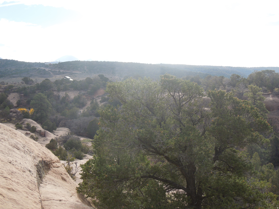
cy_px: 104
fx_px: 387
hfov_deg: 39.7
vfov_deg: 30.3
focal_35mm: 48
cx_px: 140
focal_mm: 8.7
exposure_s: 1/400
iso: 100
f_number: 4
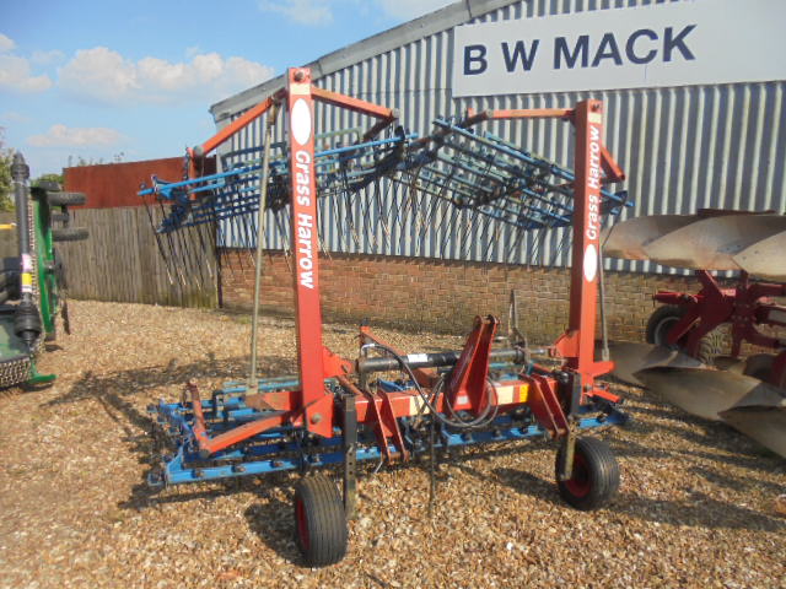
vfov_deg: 53.1
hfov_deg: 67.3
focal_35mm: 26
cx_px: 393
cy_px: 294
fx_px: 590
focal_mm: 4.6
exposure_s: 1/800
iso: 100
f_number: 3.5
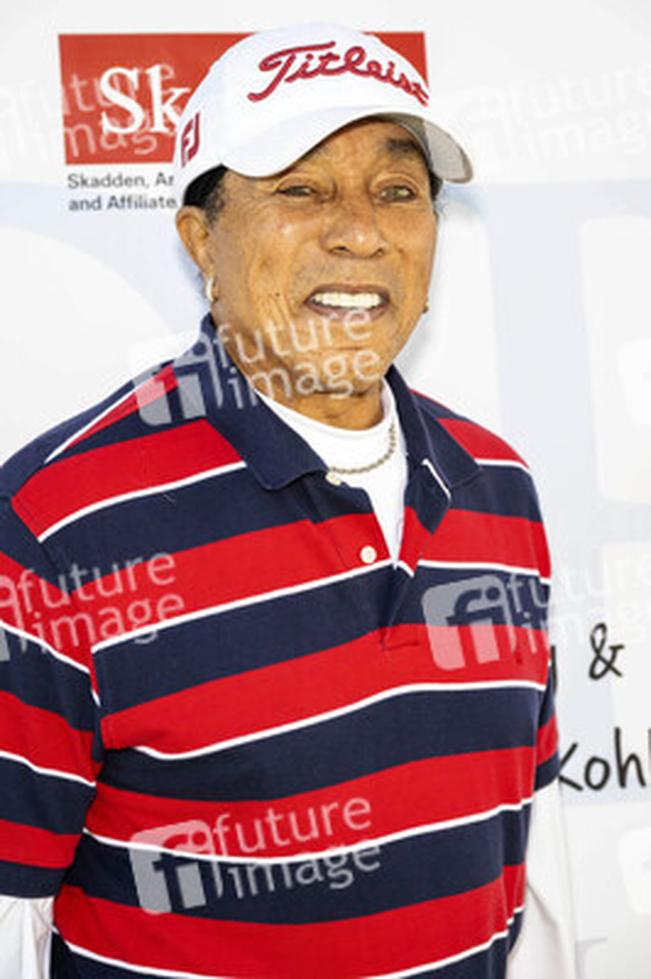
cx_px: 326
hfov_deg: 18.2
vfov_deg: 27.0
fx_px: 2038
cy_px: 490
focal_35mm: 75
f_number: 5.6
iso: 200
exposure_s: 1/200
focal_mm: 75
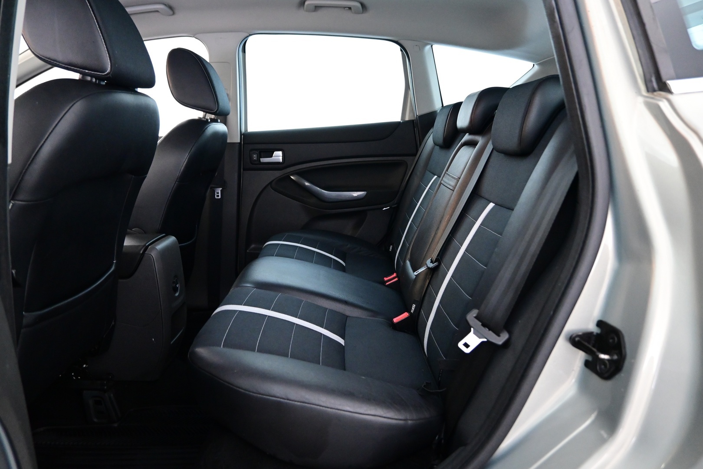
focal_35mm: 24
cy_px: 234
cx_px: 352
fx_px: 469
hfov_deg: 73.7
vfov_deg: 53.1
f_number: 3.5
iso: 2800
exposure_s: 1/25
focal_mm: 16
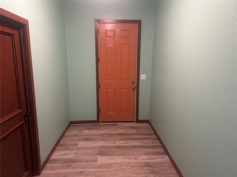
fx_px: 164
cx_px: 118
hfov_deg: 71.6
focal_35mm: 24
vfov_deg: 56.8
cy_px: 88
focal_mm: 6.86
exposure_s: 1/60
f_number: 1.78
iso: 500
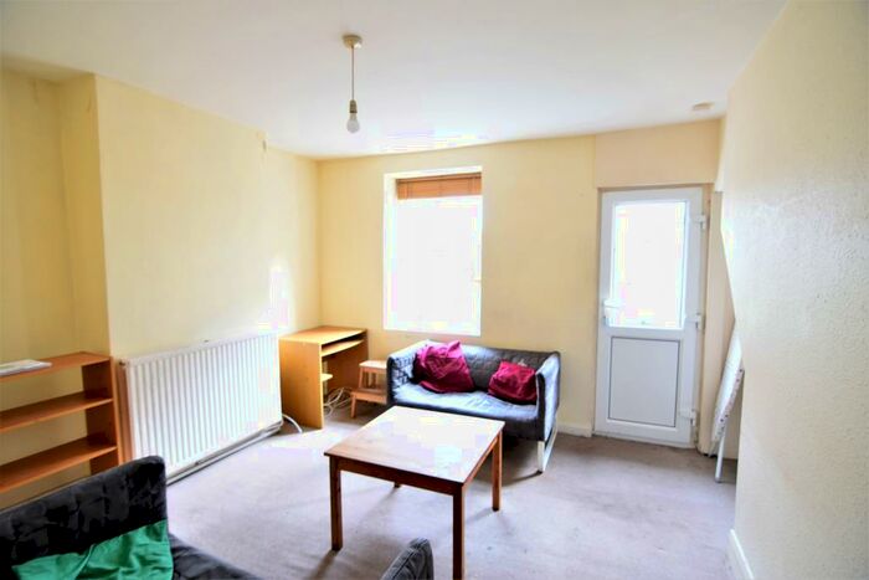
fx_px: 398
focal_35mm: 16
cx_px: 434
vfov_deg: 72.1
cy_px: 290
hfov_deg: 95.0
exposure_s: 1/15
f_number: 3.2
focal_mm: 11
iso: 200
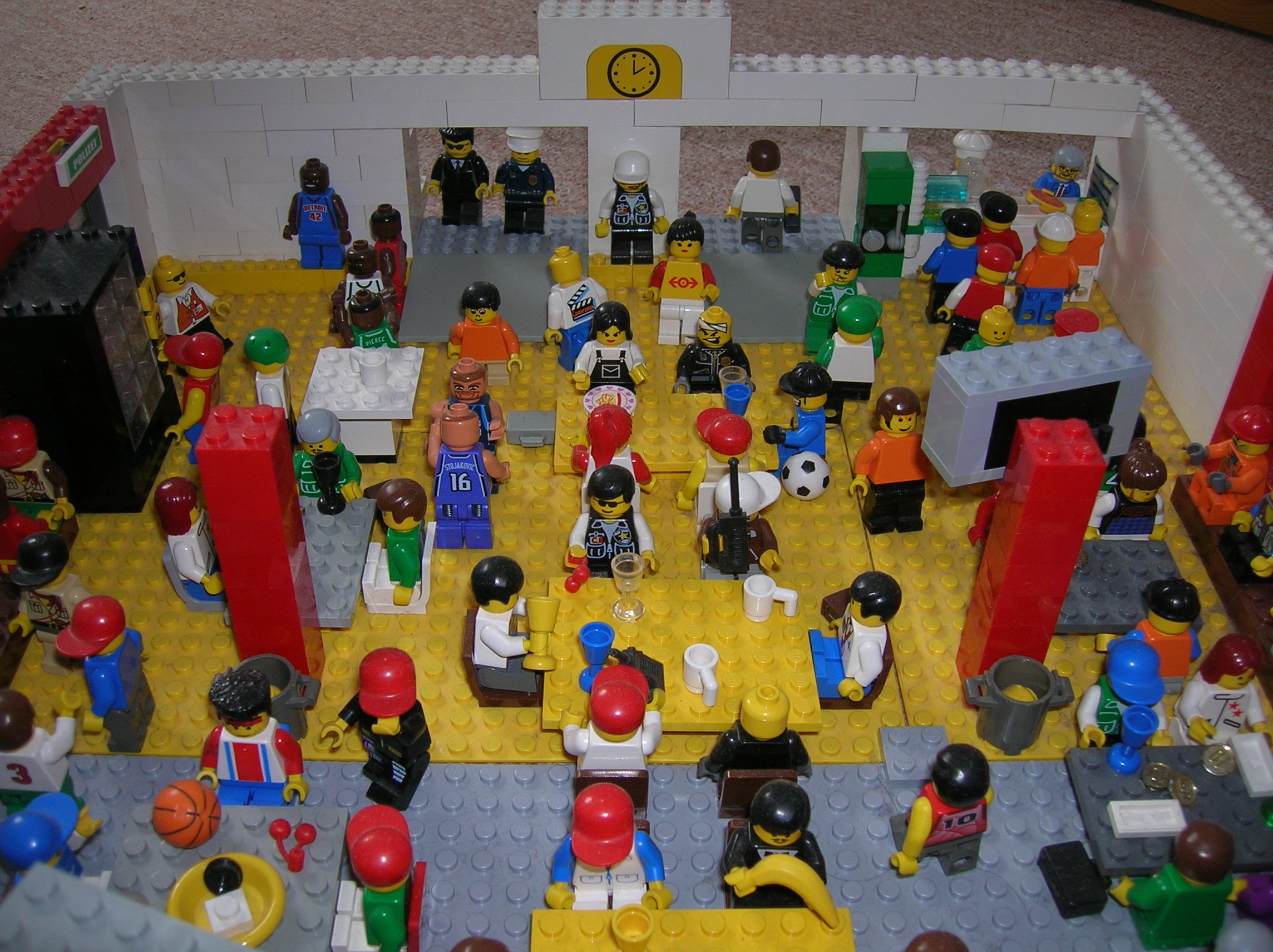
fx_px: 1249
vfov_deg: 41.7
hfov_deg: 54.0
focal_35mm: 34
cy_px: 476
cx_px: 636
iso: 50
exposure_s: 1/60.1
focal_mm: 5.7
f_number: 2.9
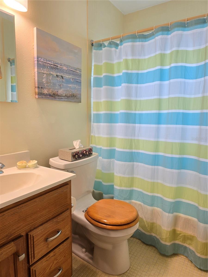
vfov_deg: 73.9
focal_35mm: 23
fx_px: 184
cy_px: 138
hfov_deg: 58.9
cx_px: 104
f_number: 1.7
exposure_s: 1/120
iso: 80
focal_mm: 6.3
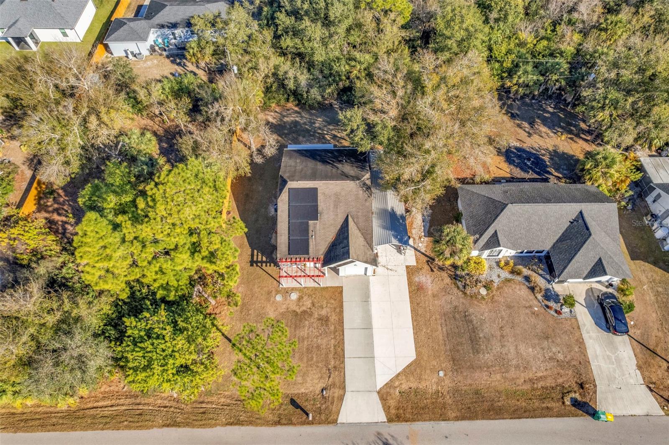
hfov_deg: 78.6
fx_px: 409
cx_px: 334
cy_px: 222
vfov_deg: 57.2
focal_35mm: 22
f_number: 2.8
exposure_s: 1/1500
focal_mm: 8.38
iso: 200
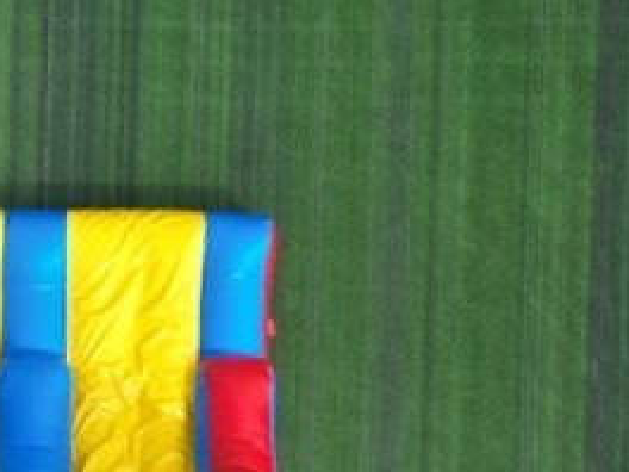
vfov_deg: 14.5
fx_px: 1690
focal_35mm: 93
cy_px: 758
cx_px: 10
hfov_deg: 20.5
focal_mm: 6.72
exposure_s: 1/2000
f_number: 1.7
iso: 100
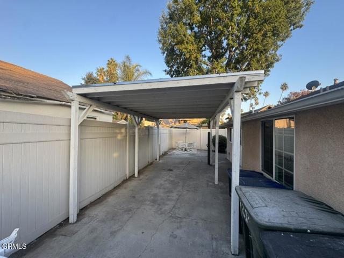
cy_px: 129
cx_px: 172
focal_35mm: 14
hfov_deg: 102.1
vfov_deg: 85.7
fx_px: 139
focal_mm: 2.22
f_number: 2.2
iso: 40
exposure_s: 1/145
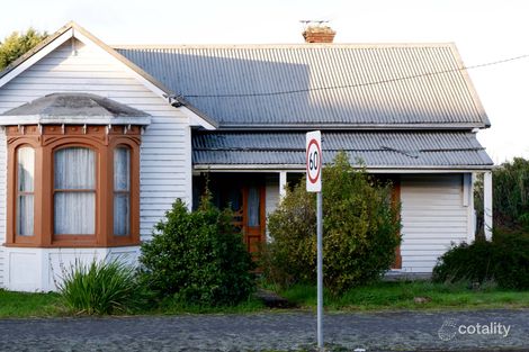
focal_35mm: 63
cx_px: 264
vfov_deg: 21.6
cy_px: 176
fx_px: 925
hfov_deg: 31.9
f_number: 5.6
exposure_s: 1/180
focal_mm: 42
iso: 400
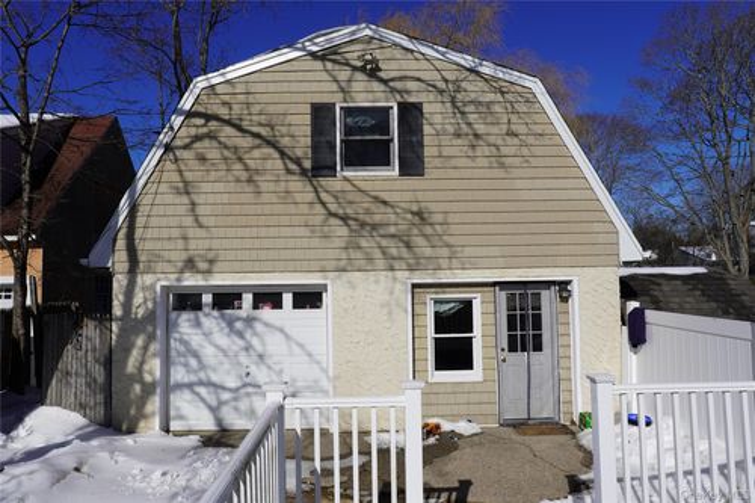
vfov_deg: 53.1
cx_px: 378
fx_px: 503
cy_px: 252
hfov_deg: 73.8
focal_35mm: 24
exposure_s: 1/500
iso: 100
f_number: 10
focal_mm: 16
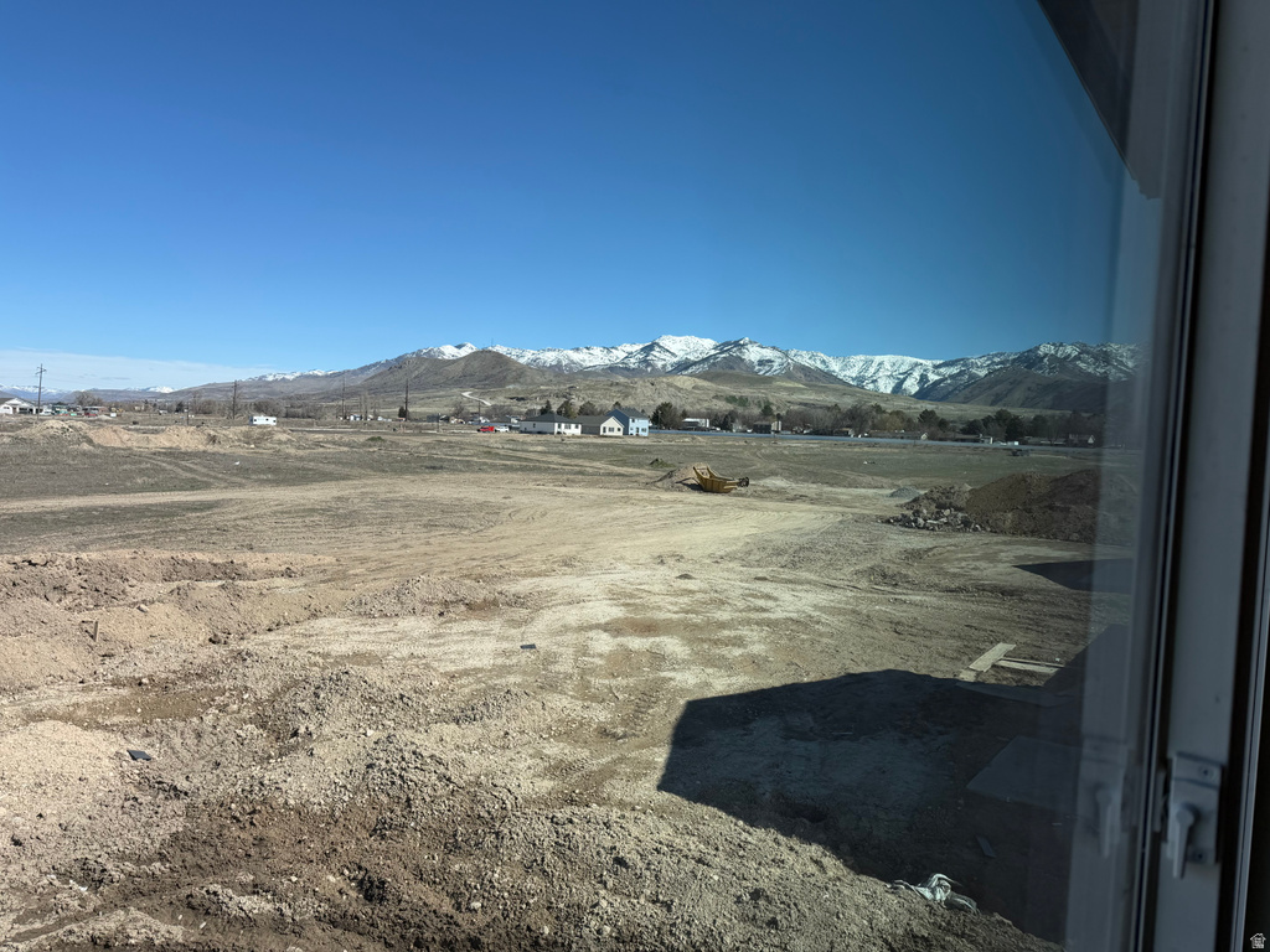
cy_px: 476
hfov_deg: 71.6
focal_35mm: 24
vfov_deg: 56.8
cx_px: 635
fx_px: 881
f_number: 1.78
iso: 80
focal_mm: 6.76
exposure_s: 1/4167
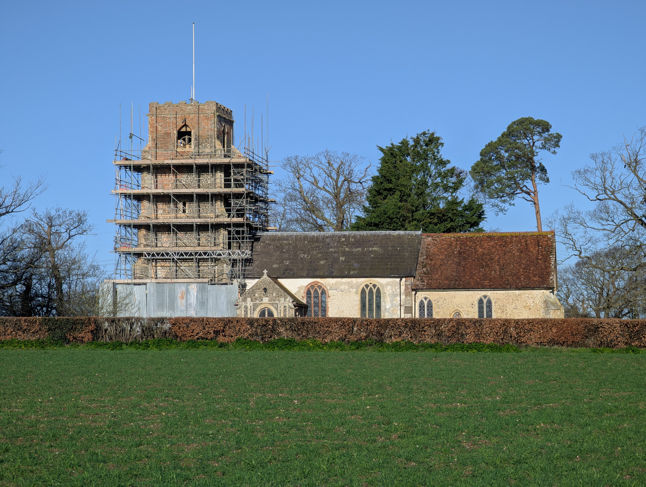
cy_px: 244
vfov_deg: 14.0
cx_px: 323
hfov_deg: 18.5
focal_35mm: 106
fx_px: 1981
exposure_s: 1/572
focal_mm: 19
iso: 31
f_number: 3.5
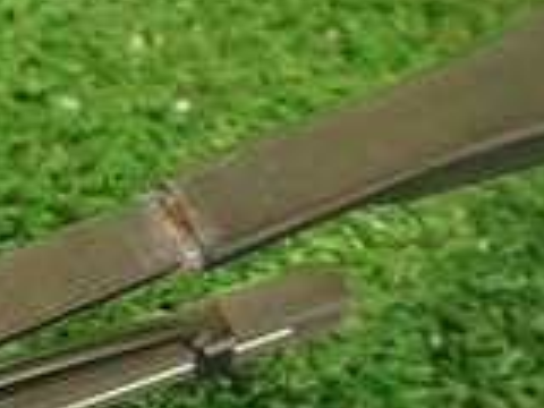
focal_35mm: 94
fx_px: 1477
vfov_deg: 15.2
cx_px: -326
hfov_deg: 18.0
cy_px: 469
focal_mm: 4.5
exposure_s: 1/40
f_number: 2
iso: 200
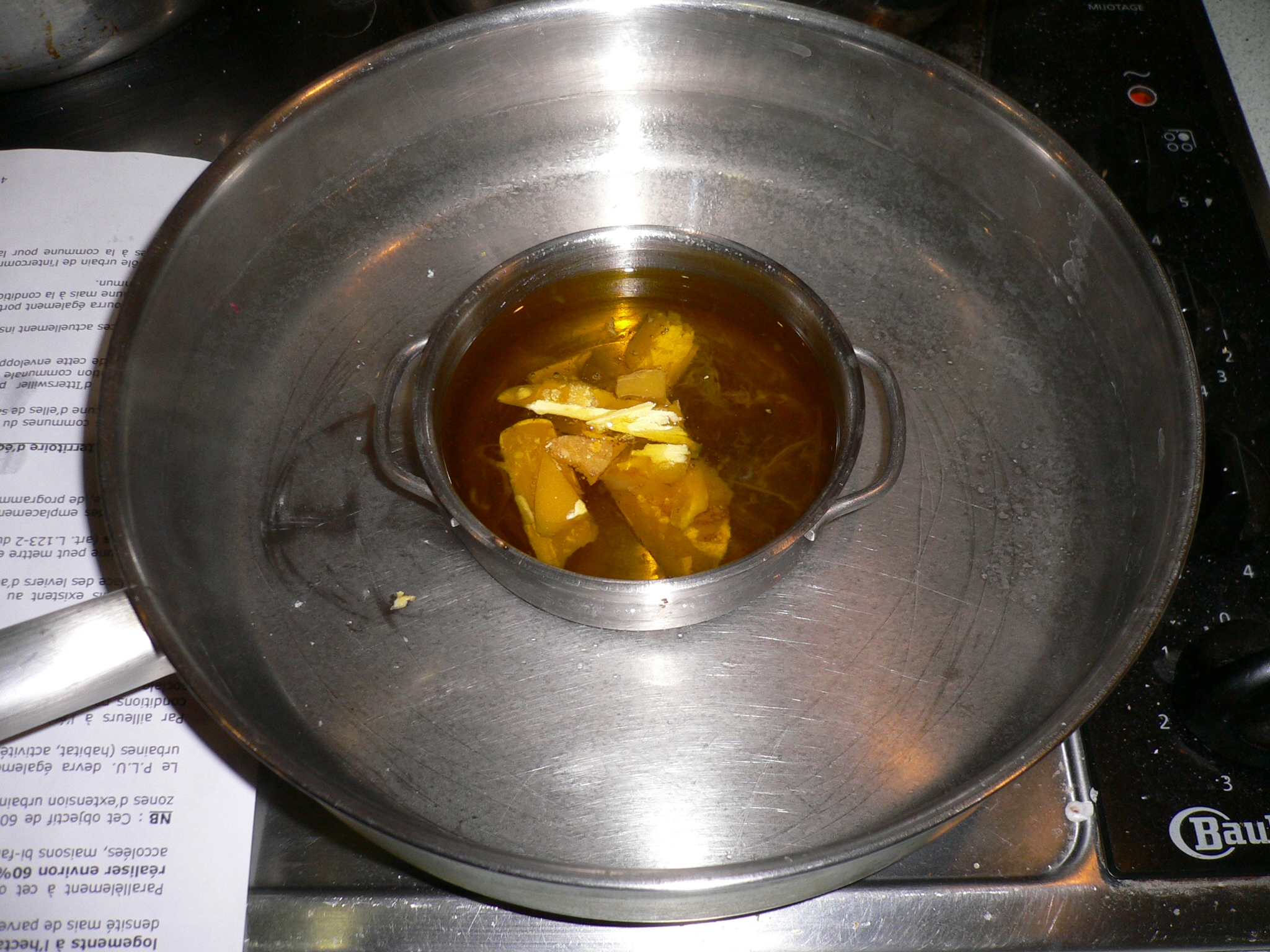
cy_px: 476
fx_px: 1284
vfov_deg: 40.7
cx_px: 635
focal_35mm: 35
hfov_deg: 52.6
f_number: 2.8
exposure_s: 1/60
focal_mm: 5.8
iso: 100
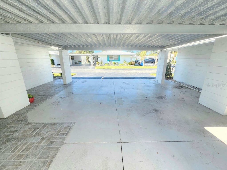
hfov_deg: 106.2
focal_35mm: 13
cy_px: 85
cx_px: 114
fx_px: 85
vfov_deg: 89.9
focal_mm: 2.2
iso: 50
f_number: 2.2
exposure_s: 1/169
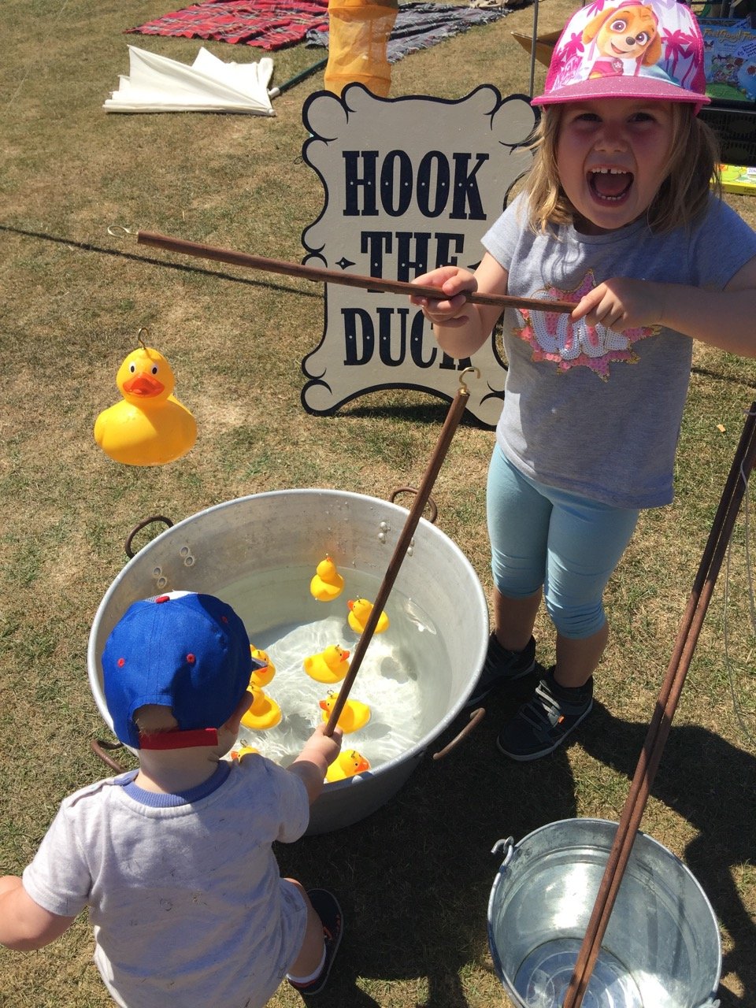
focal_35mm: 29
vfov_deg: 61.7
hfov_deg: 48.2
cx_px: 378
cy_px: 504
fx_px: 844
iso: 32
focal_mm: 4.15
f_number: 2.2
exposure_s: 1/1883
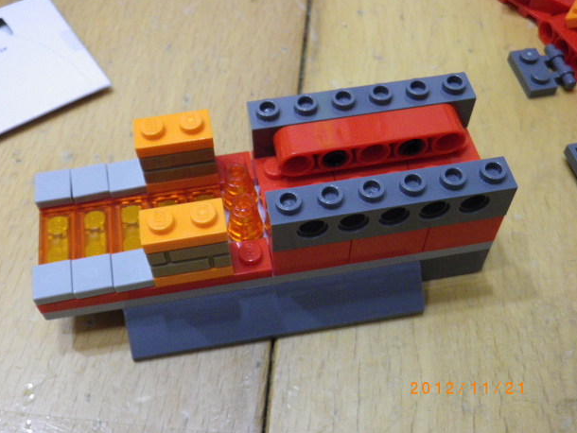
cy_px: 215
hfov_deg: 43.8
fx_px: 717
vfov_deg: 33.6
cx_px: 281
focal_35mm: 43
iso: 400
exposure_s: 1/8
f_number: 3.9
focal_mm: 7.3
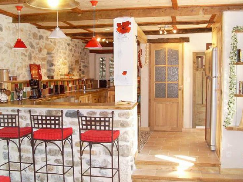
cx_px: 129
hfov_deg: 45.8
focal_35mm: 41
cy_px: 93
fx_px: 288
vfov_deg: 35.1
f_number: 3
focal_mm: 6.3
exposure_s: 1/45
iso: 200
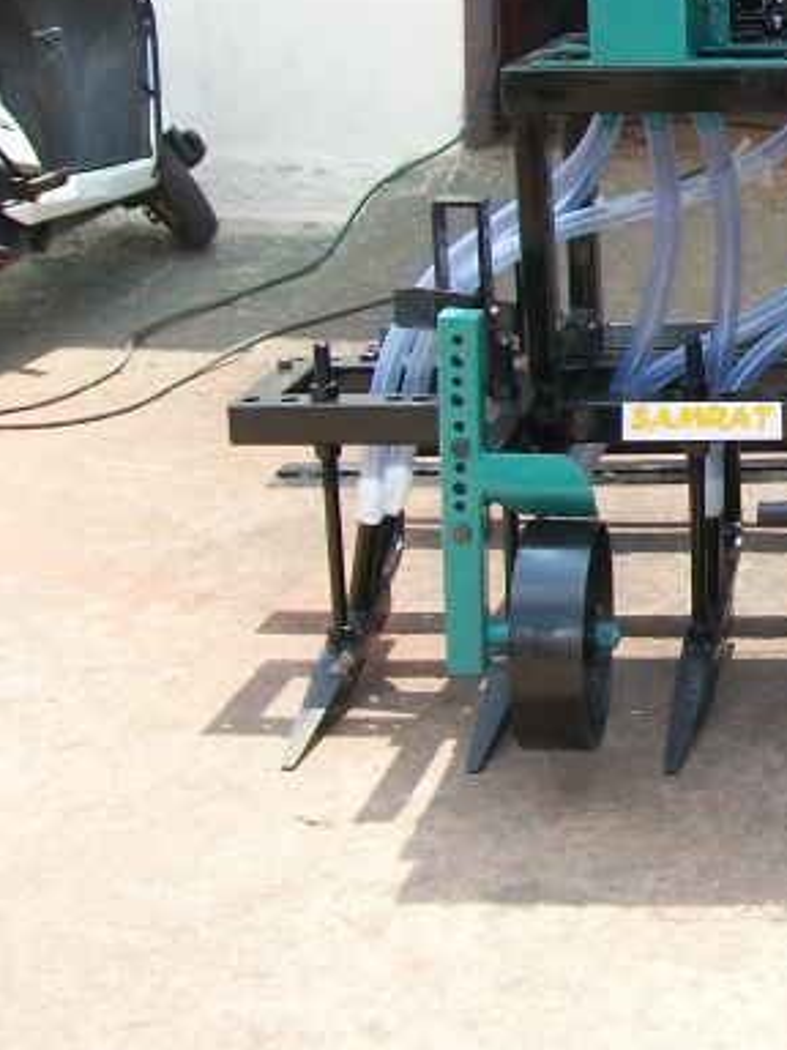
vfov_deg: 25.7
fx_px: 2274
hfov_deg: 18.2
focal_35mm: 75
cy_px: 276
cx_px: 1047
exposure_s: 1/500
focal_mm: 6
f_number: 2.7
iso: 80
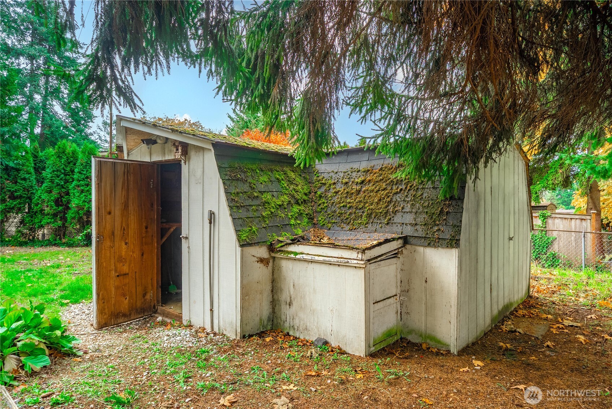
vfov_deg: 59.6
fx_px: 357
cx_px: 306
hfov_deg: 81.2
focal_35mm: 21
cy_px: 204
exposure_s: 1/30
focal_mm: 21
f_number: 7.1
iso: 125
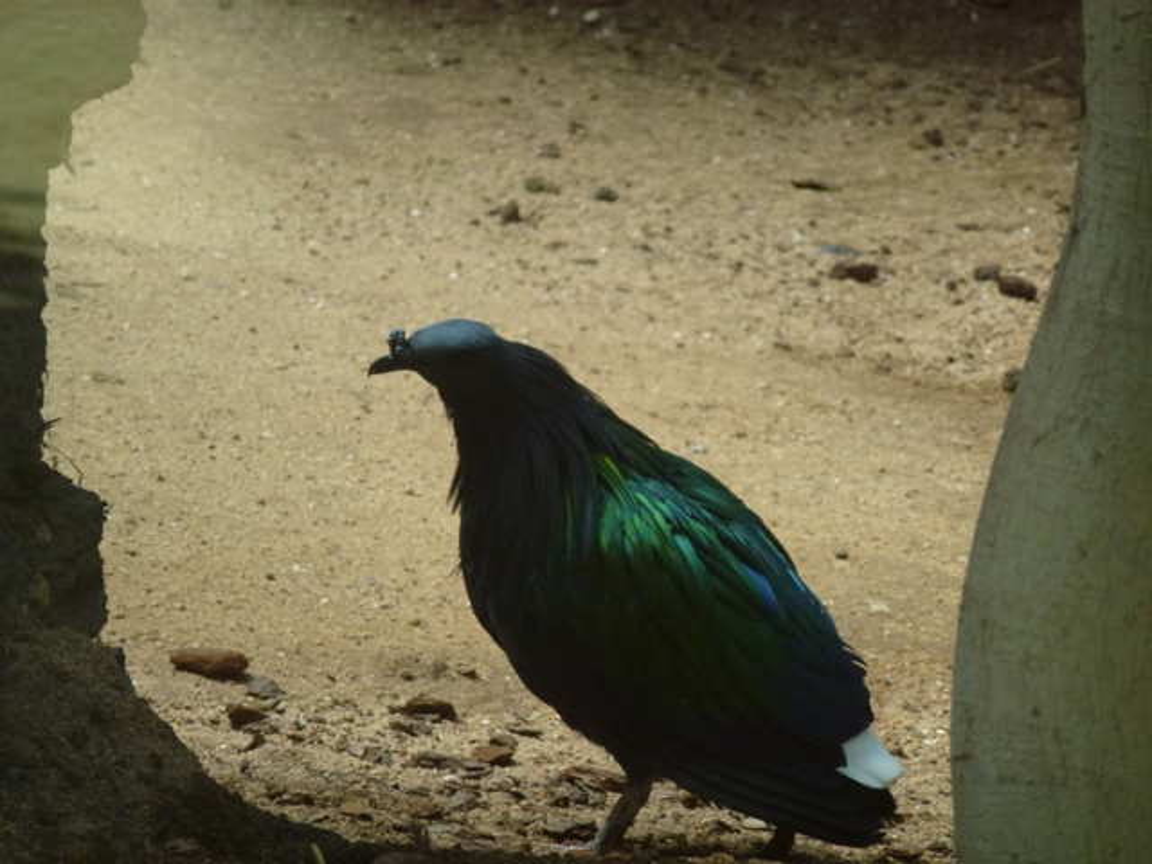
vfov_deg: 4.9
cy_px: 432
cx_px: 576
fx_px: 10117
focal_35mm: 304
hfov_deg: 6.5
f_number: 5.7
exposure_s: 1/125
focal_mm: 54.5
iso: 320
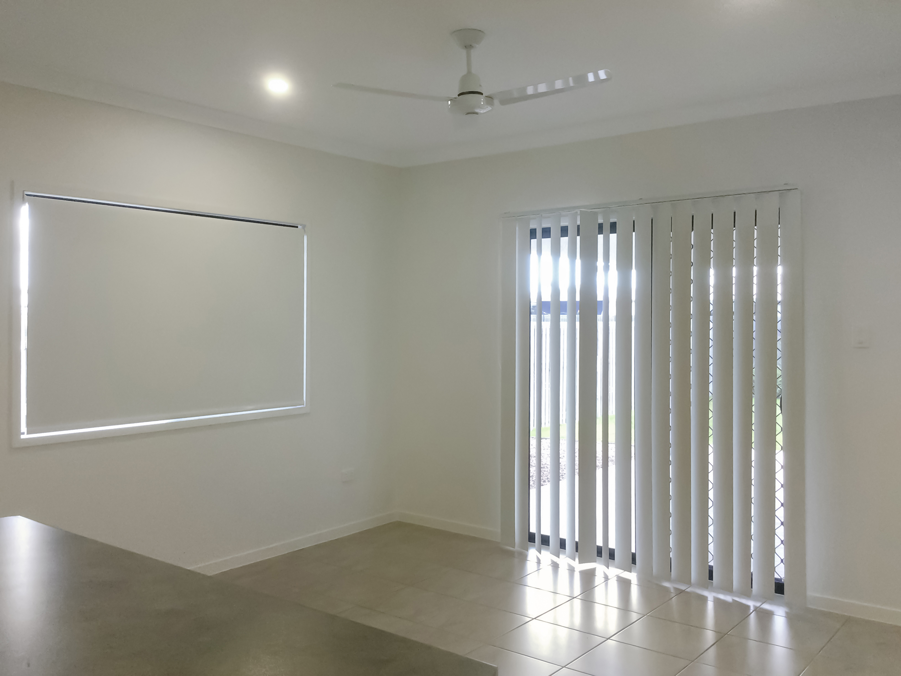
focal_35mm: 31
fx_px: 807
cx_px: 450
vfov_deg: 45.4
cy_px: 338
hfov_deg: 58.4
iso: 32
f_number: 2.4
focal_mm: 3.3
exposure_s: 1/33
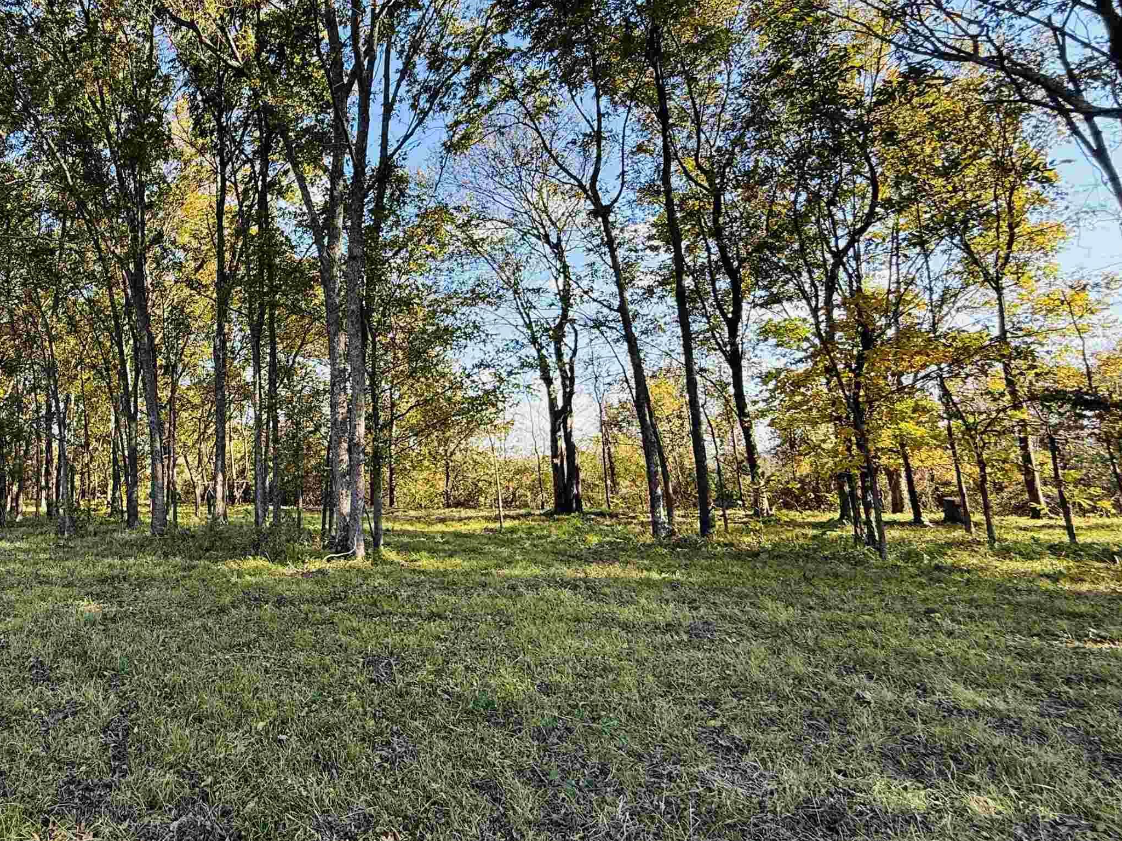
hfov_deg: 73.6
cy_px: 367
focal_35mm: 21
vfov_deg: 63.2
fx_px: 681
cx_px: 286
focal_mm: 2.22
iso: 64
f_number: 2.2
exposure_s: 1/346
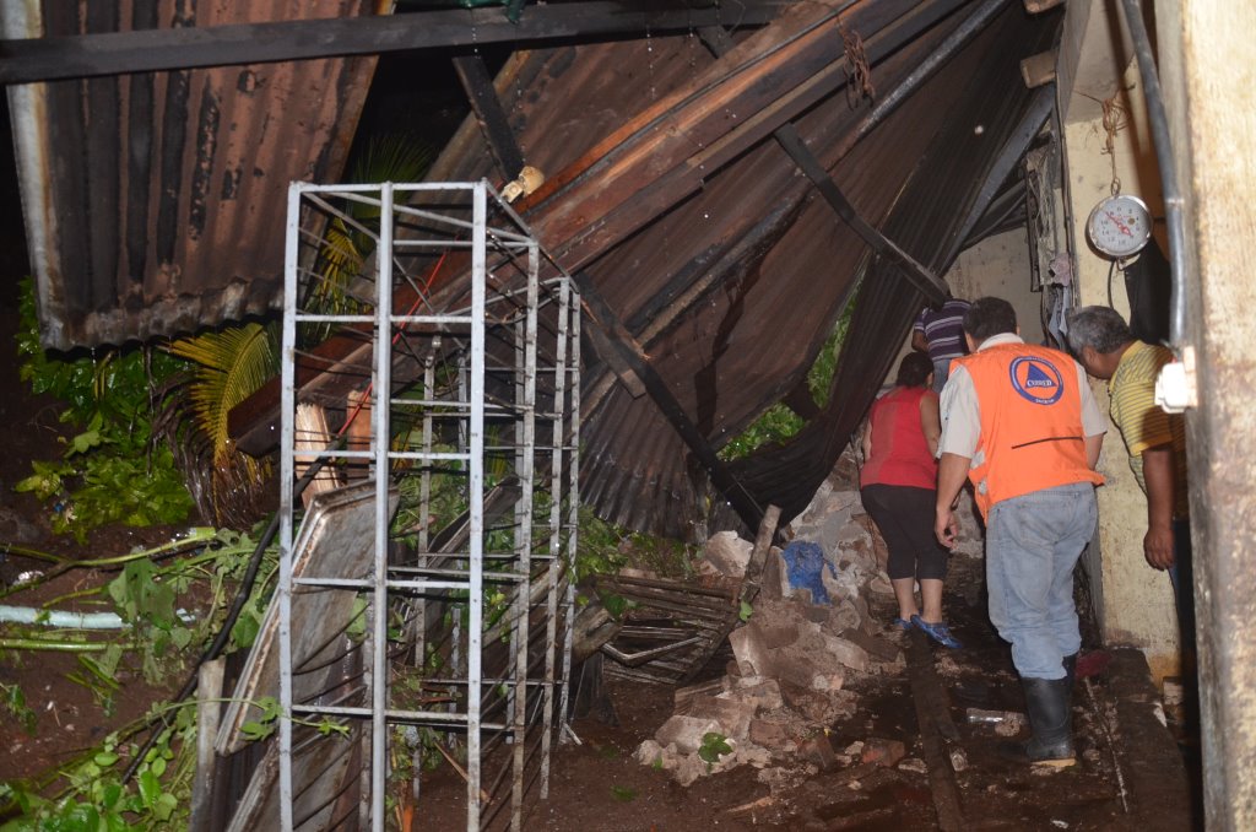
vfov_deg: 47.7
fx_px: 940
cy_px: 416
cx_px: 628
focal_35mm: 27
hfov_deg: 67.5
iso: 800
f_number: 4.8
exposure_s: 1/60
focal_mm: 18
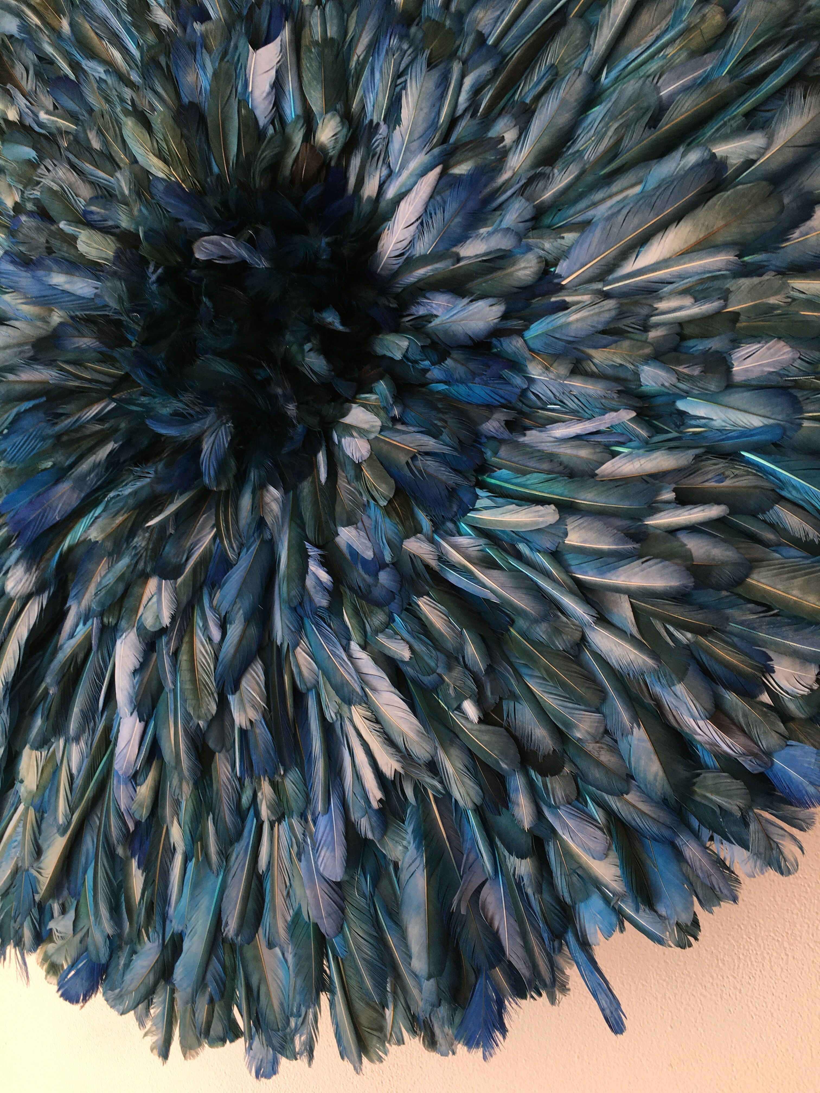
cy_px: 546
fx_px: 916
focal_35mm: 29
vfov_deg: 61.7
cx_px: 410
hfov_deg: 48.2
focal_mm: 4.15
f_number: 2.2
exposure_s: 1/50
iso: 25
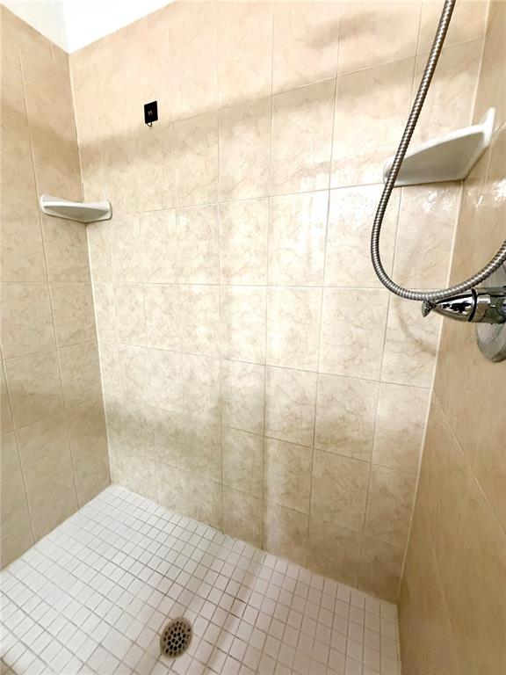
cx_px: 253
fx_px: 273
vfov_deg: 102.1
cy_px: 338
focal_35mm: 14
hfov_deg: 85.7
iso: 640
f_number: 2.2
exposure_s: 1/60
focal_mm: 2.22
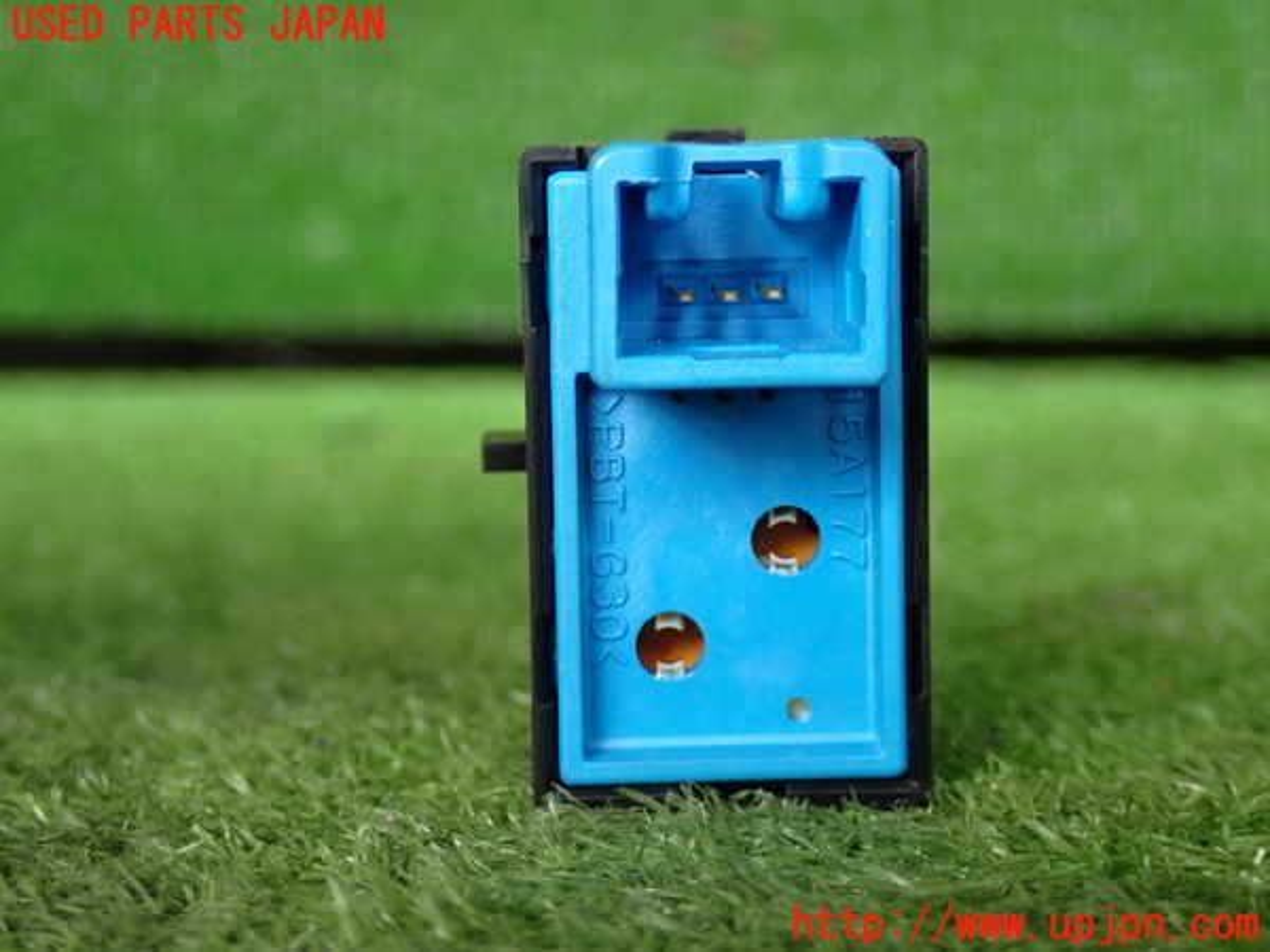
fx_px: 2605
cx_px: 635
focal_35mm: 71
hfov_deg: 27.4
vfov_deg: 20.7
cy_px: 476
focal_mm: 12.73
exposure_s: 1/60
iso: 250
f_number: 3.9
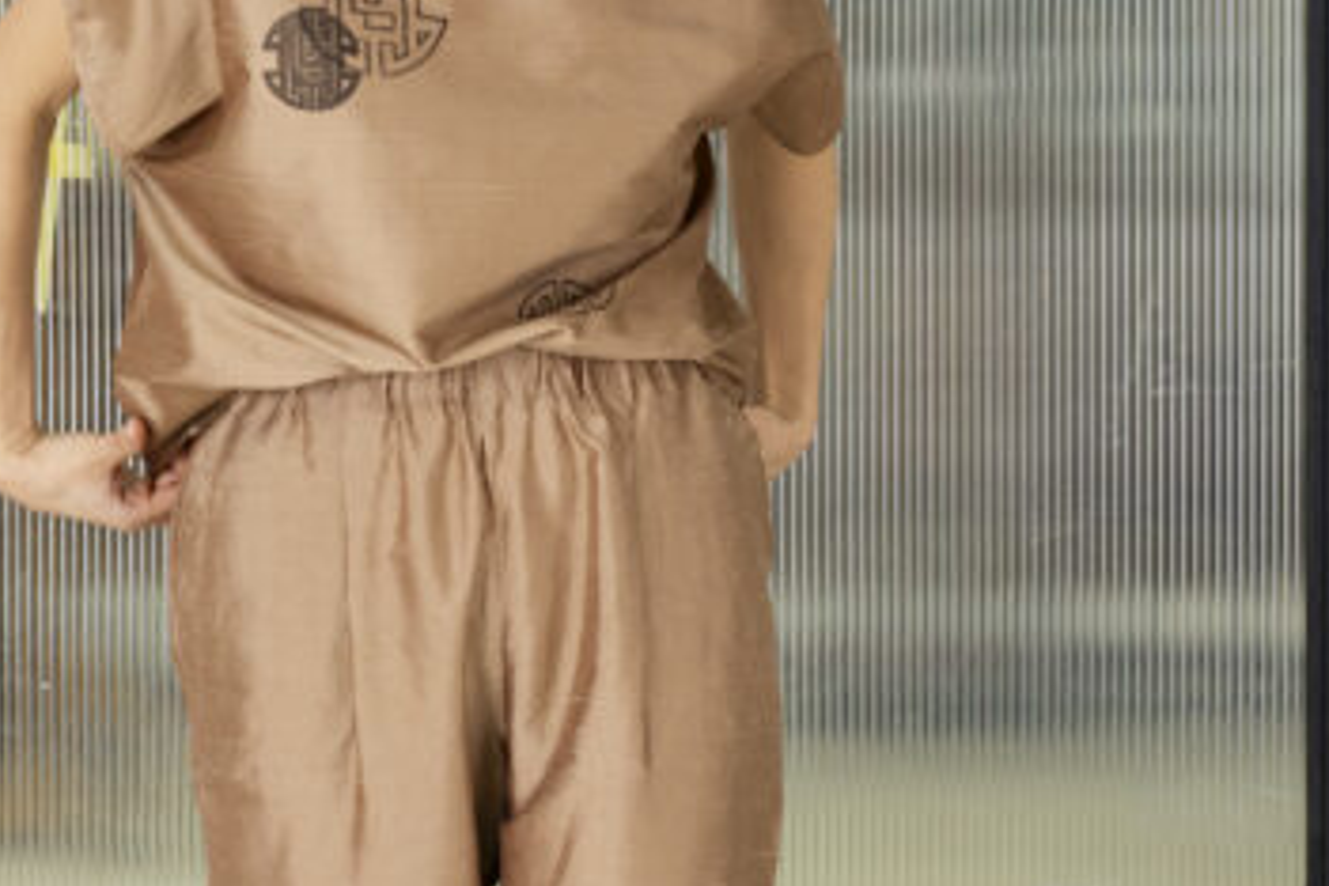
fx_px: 9155
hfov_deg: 8.3
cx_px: 354
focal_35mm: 248
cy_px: 602
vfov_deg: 5.5
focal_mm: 85
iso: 1000
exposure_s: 1/160
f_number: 5.6
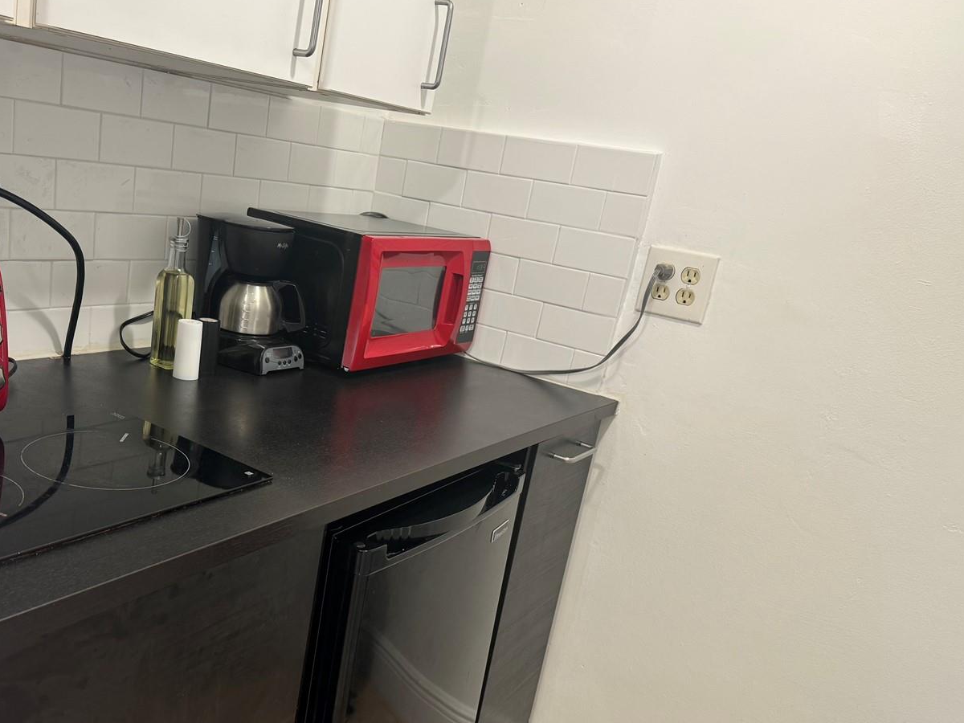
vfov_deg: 44.0
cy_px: 421
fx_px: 891
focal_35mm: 32
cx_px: 344
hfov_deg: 55.9
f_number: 1.78
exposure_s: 1/60
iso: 160
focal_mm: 6.76
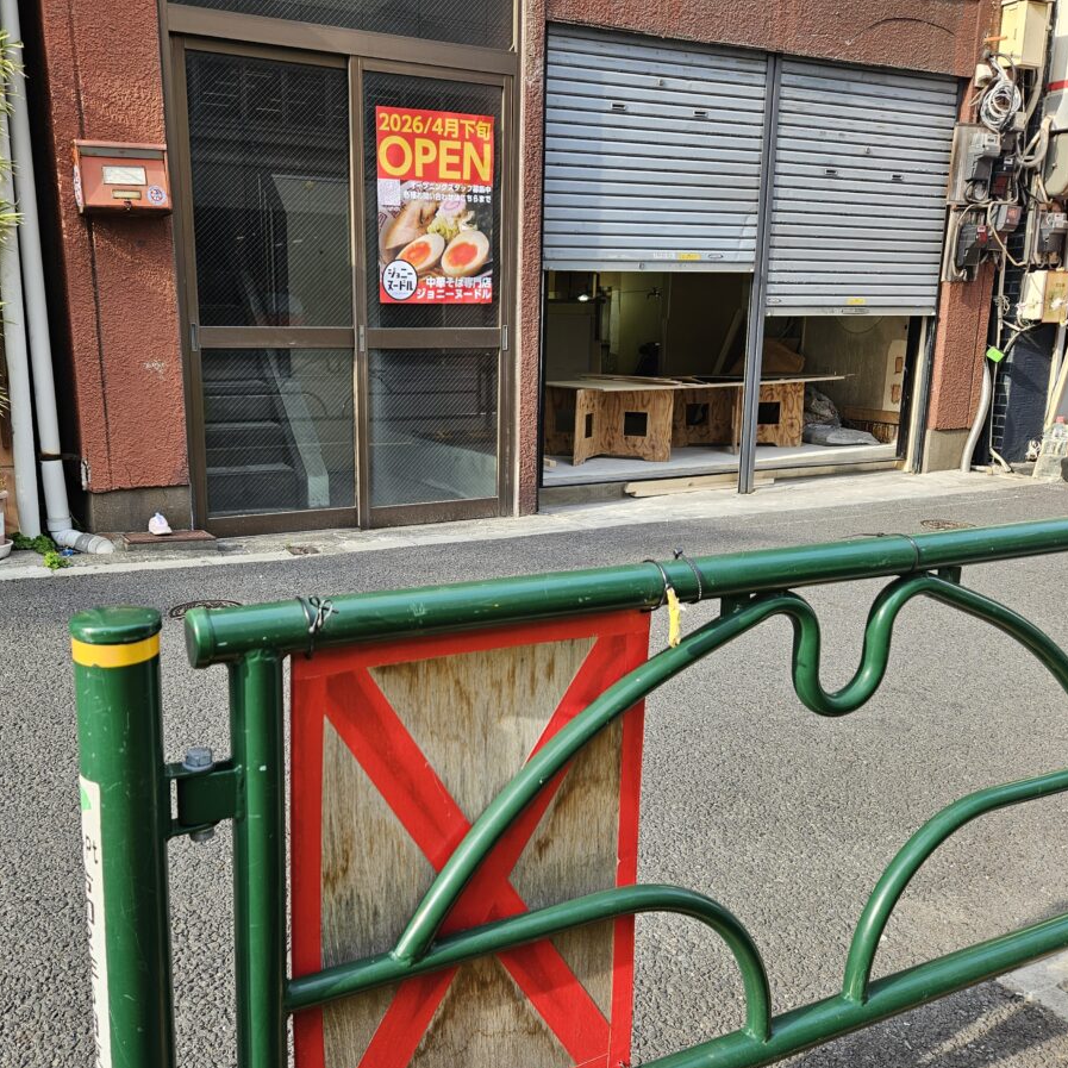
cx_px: 435
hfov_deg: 55.3
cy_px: 552
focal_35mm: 29
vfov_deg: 55.6
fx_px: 1012
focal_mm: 5.4
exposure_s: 1/196
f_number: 1.8
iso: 25
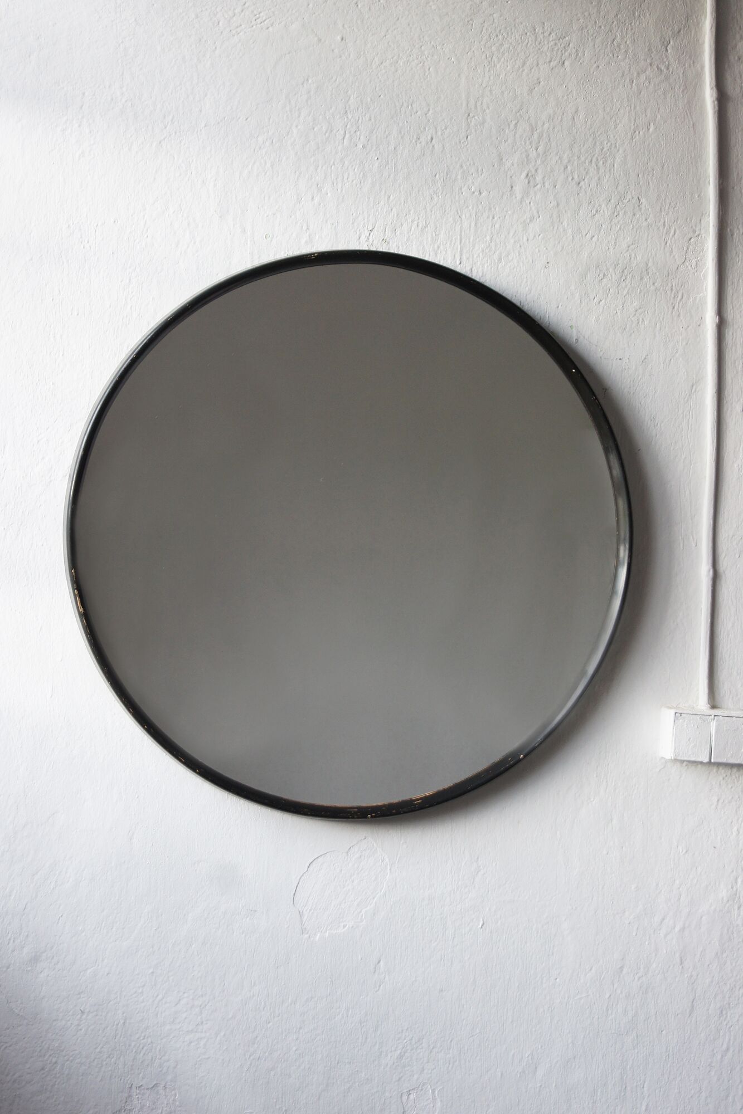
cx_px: 372
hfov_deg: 18.2
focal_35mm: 75
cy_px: 557
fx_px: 2322
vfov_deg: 27.0
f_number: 5.6
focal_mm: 50
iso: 400
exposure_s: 1/50
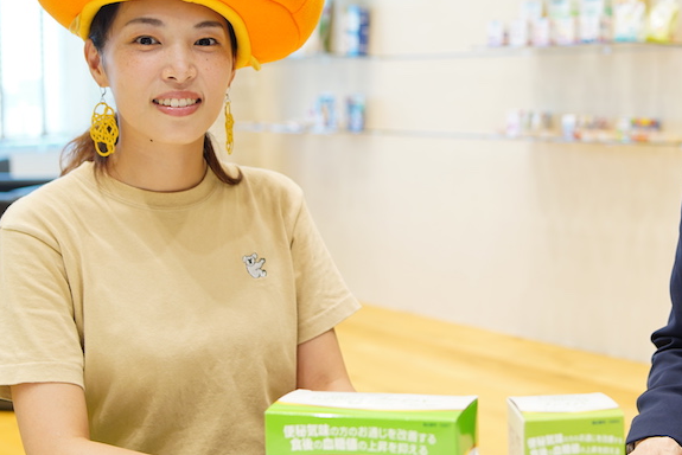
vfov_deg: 18.6
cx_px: 451
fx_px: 1384
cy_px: 146
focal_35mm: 73
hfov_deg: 27.5
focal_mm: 35
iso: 125
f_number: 2.8
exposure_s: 1/40
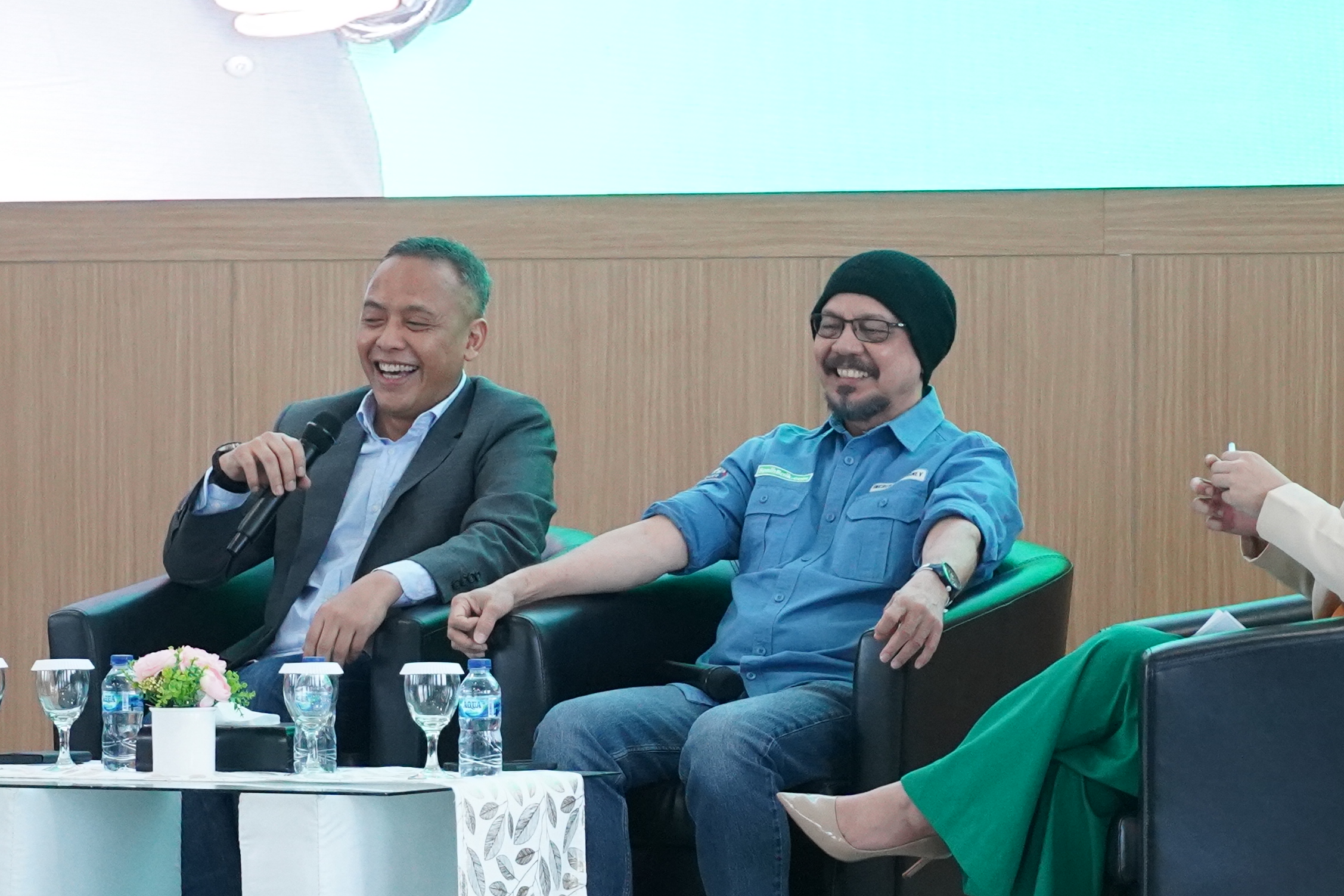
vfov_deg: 7.4
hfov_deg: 11.1
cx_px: 491
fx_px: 6906
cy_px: 565
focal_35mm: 185
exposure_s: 1/125
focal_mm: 71
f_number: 5.6
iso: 6400
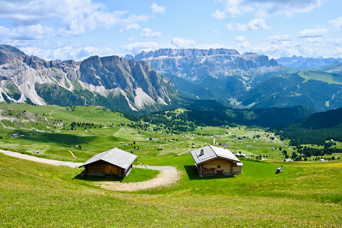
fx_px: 295
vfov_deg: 42.3
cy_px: 114
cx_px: 171
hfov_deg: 60.3
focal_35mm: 31
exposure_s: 1/250
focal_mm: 31
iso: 200
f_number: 11
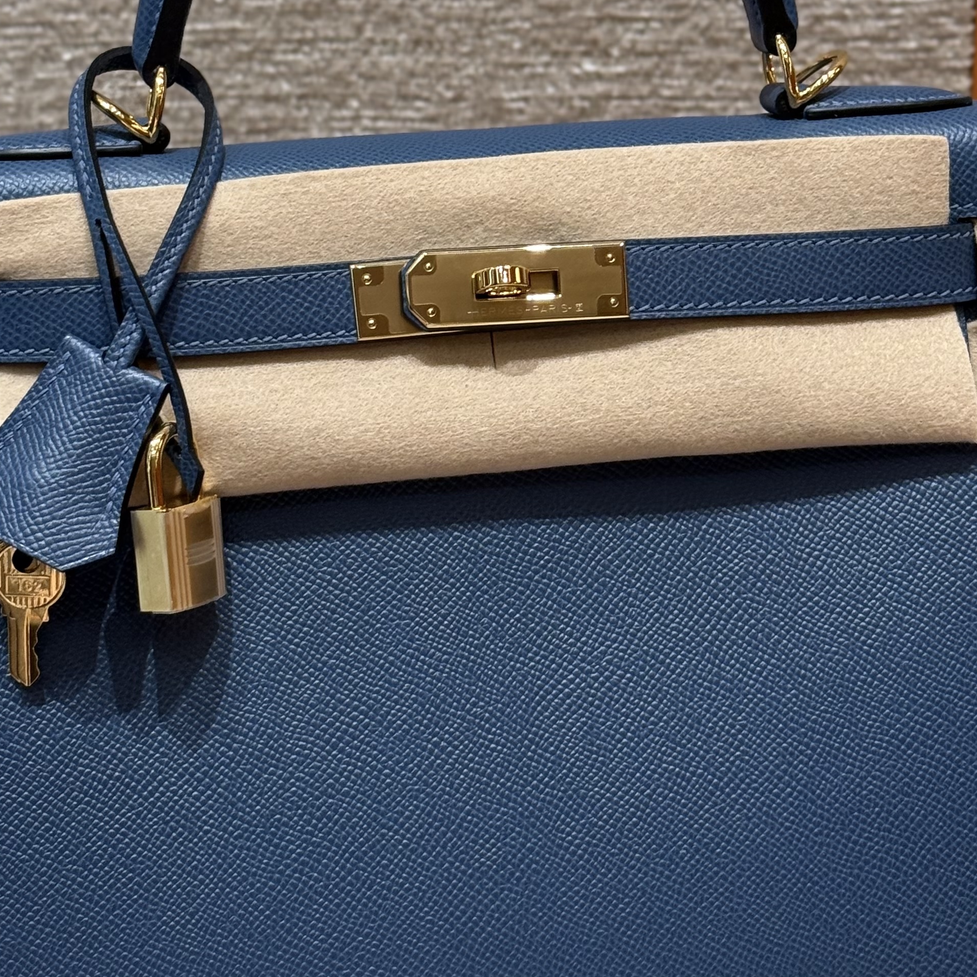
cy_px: 373
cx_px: 494
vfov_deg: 19.5
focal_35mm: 89
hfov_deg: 19.5
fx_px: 2842
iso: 125
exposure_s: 1/100
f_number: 1.78
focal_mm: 6.76
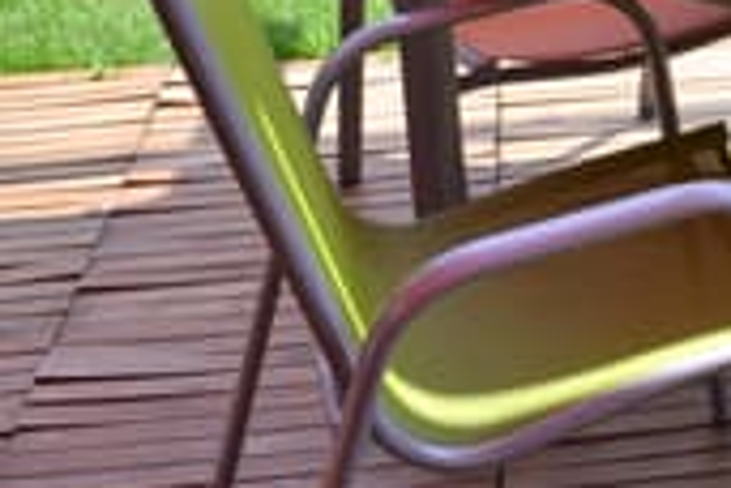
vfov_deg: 16.4
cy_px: -131
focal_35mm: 79
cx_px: 932
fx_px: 1604
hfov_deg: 23.0
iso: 100
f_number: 11
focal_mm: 18
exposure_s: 1/50
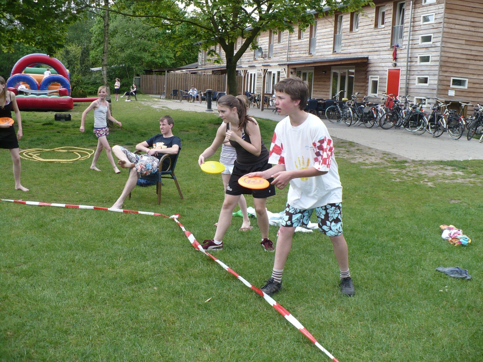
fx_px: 516
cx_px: 242
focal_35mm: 37
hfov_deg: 50.1
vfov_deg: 38.7
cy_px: 181
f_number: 2.8
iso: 100
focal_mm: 6.1
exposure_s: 1/400
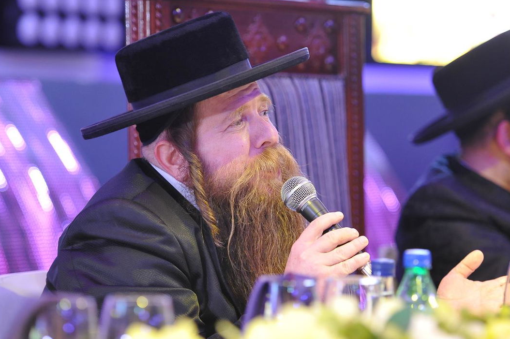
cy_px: 157
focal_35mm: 166
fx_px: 2350
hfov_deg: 12.4
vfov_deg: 8.3
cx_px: 247
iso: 2000
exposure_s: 1/80
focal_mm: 125
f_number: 3.2
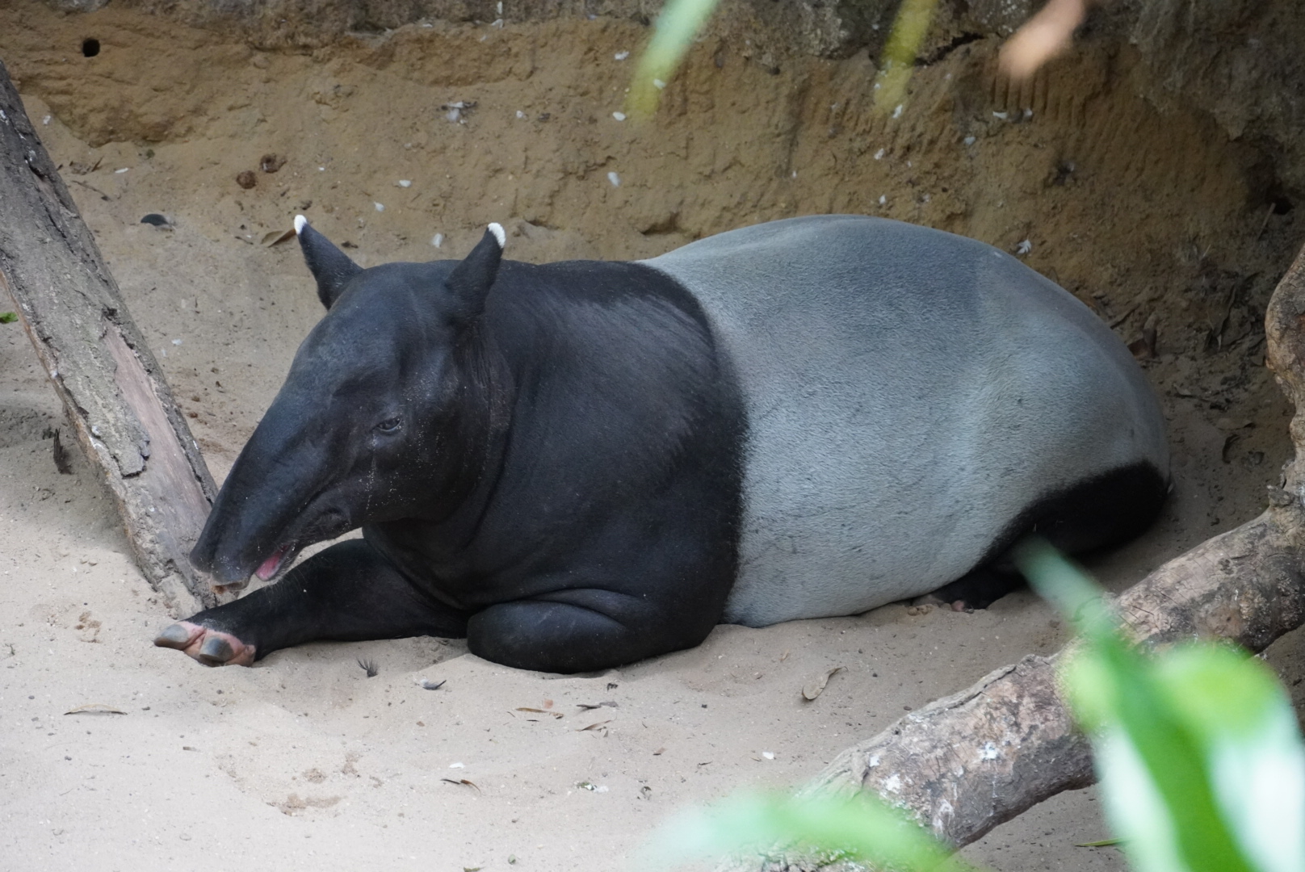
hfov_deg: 12.7
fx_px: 5877
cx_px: 652
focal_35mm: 162
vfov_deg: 8.5
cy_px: 436
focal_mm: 108
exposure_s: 1/200
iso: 3200
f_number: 5.6
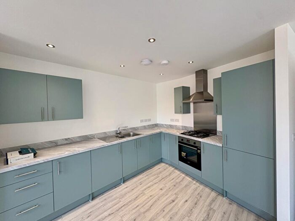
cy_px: 110
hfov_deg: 102.1
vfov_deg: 85.7
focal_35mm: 14
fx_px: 119
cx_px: 148
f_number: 2.2
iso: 125
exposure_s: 1/99
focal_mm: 2.22
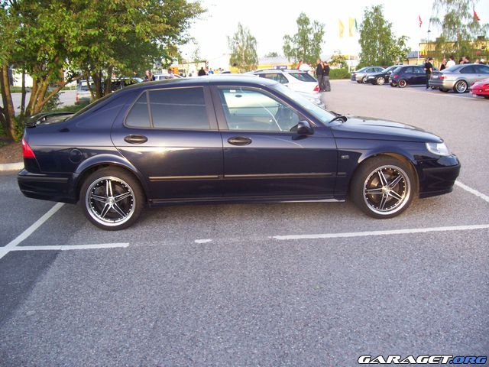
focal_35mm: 34
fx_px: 480
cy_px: 184
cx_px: 244
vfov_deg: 41.8
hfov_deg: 54.0
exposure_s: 1/110
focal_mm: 5.6
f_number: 2.7
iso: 80
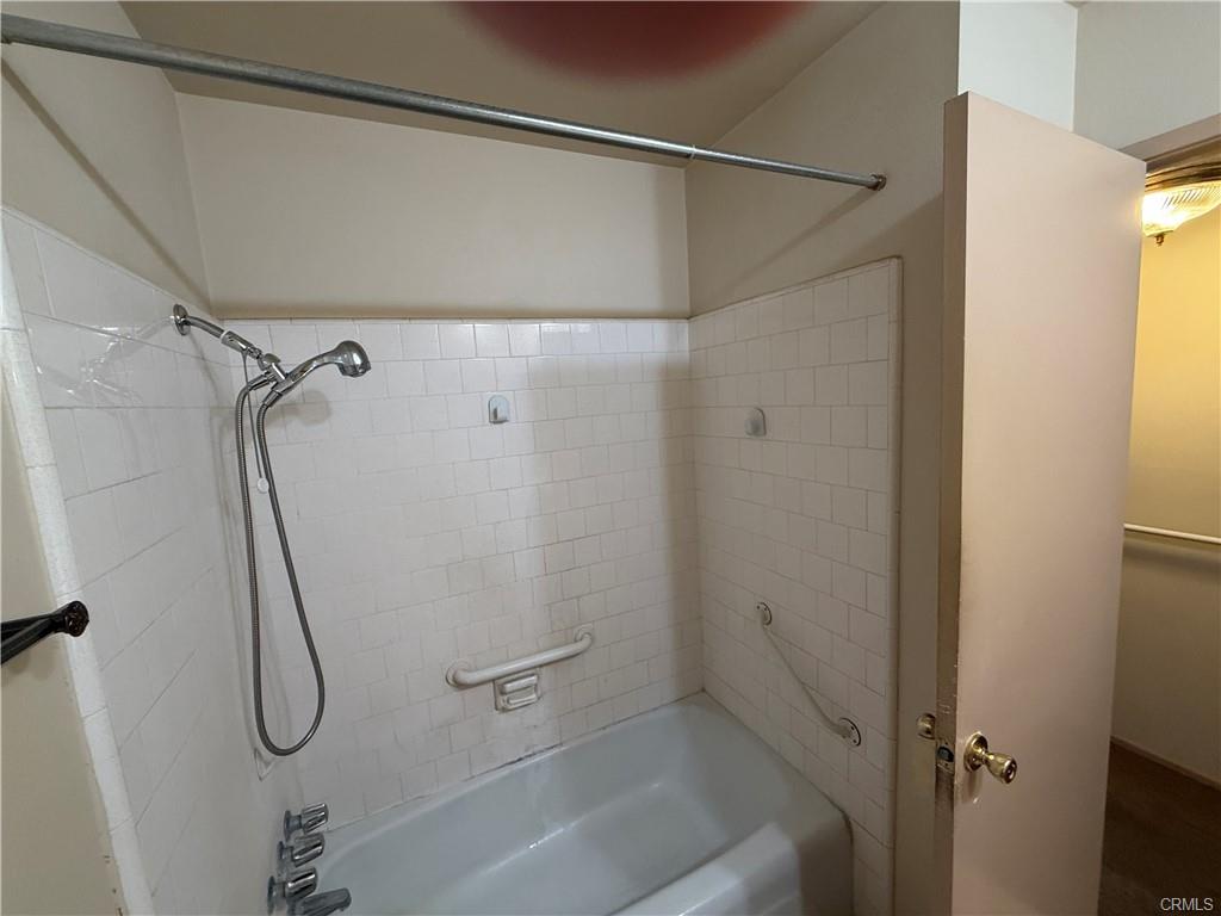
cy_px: 458
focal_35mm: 14
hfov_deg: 102.1
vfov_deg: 85.7
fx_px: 494
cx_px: 610
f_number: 2.2
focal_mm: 2.22
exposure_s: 1/120
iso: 250
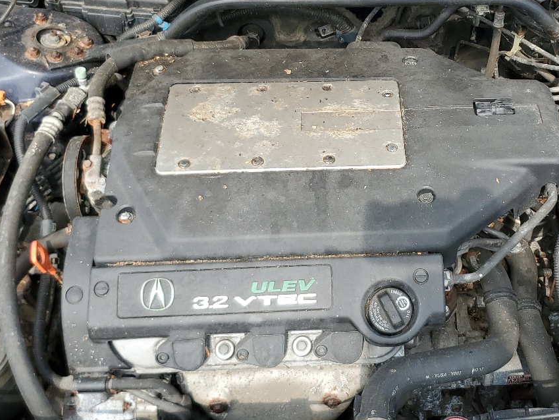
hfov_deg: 38.3
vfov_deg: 29.6
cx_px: 386
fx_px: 791
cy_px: 173
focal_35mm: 49
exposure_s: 1/909
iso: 50
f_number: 1.5
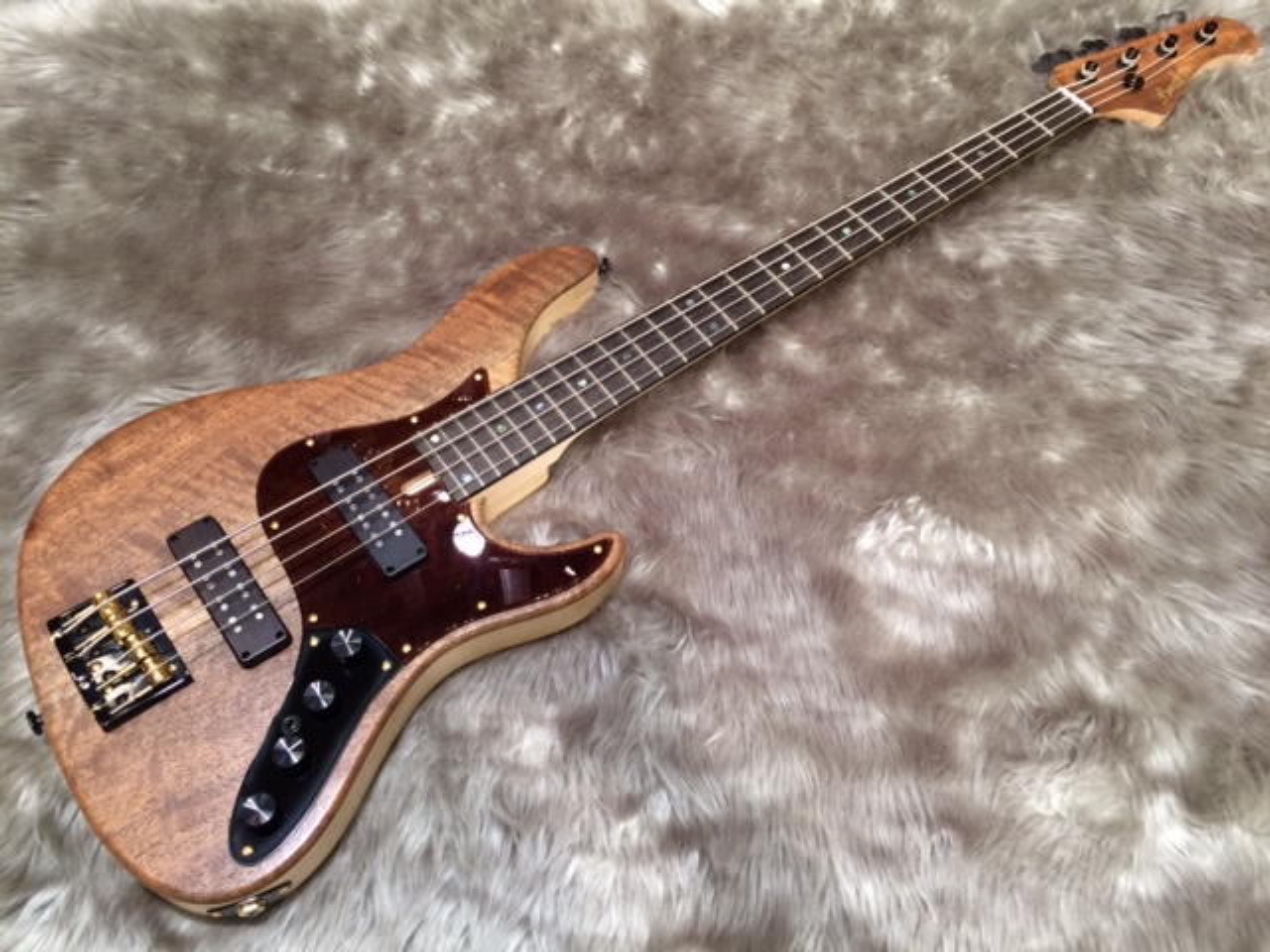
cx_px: 635
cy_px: 476
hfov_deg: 61.7
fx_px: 1064
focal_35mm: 29
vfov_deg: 48.2
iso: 80
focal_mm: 4.15
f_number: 2.2
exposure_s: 1/30
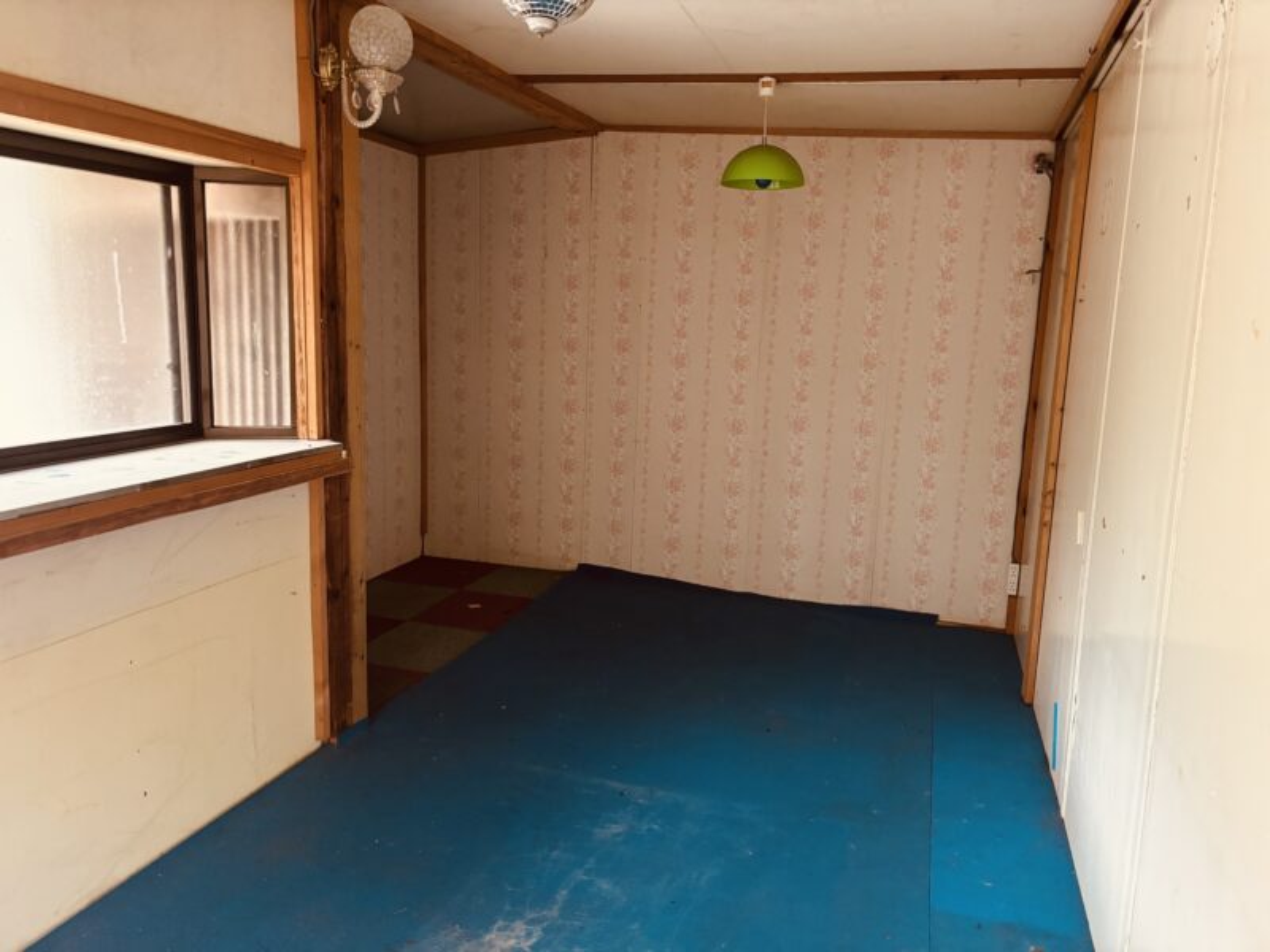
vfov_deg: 53.1
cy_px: 476
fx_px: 954
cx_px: 635
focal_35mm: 26
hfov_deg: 67.3
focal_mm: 5.96
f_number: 1.6
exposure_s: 1/40
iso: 500
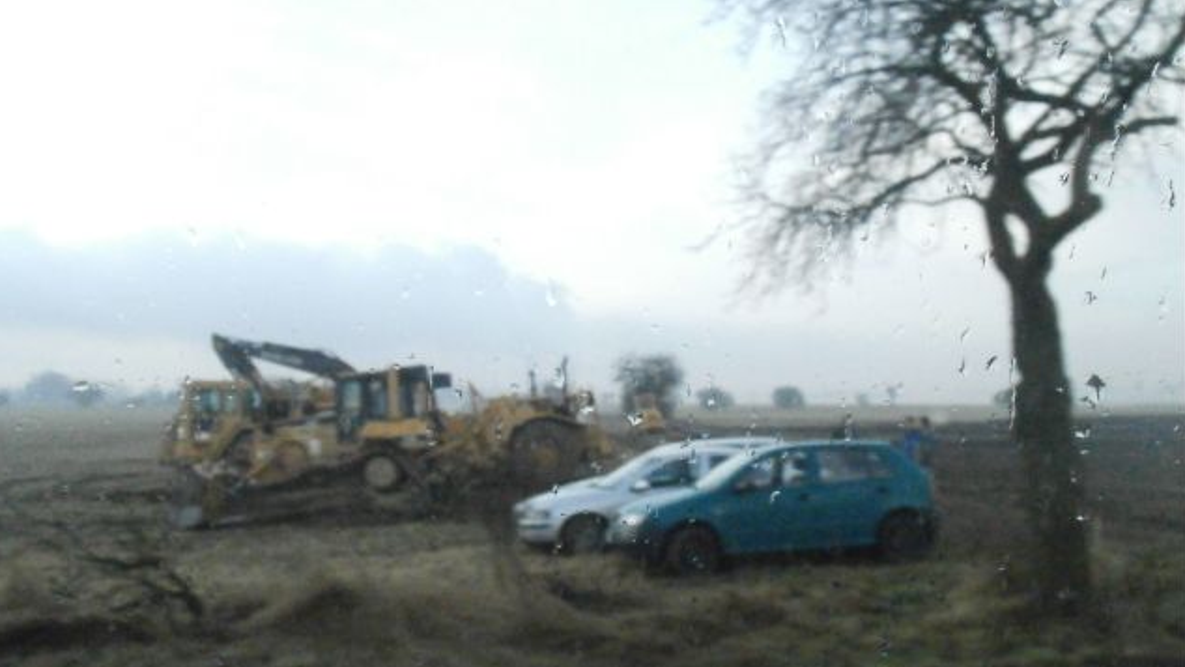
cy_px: 381
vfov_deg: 35.6
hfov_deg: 59.5
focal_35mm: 33
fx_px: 1037
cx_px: 591
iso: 1600
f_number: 8.9
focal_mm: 5.36
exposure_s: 1/250
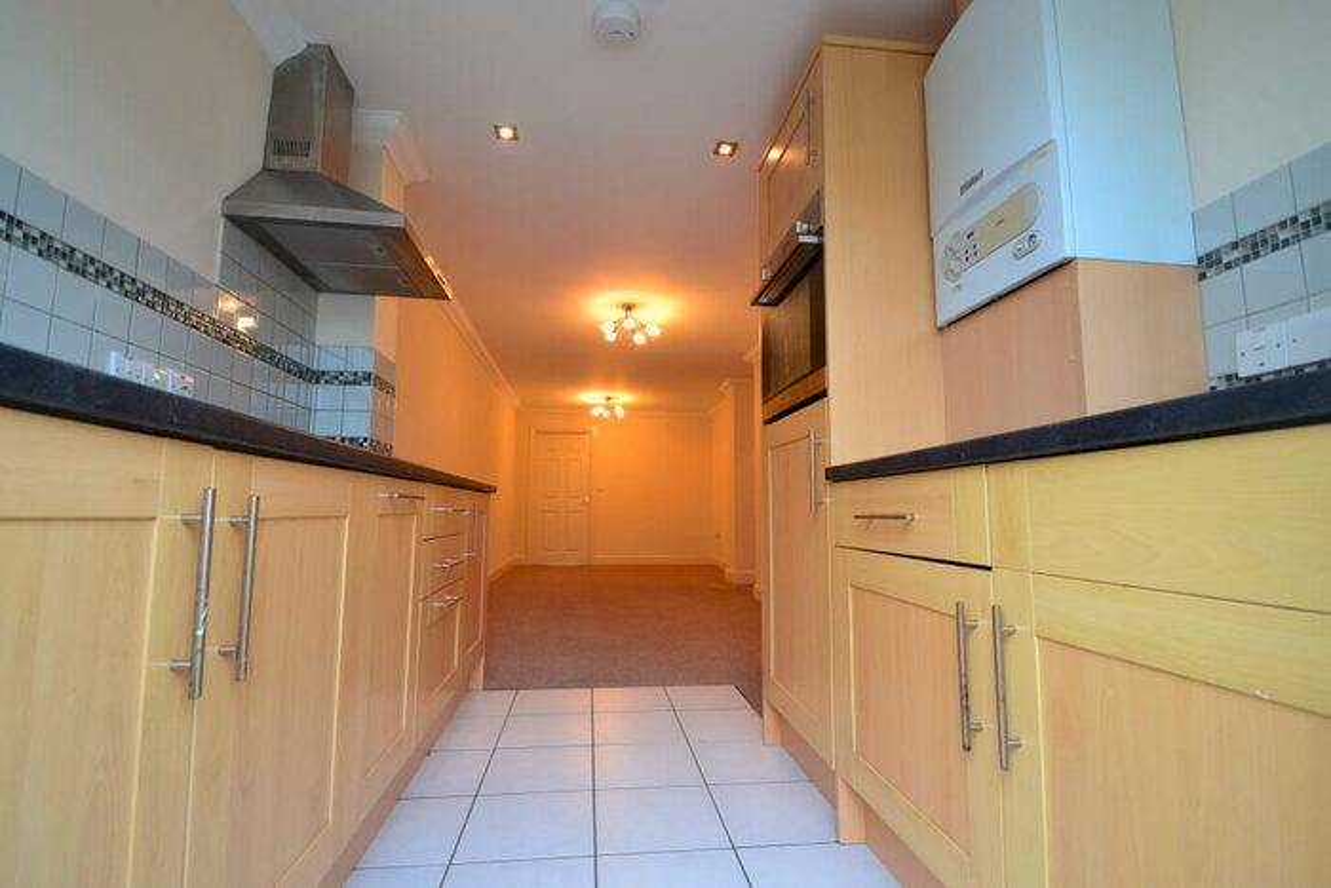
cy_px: 444
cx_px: 666
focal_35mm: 15
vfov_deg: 77.4
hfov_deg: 100.4
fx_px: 555
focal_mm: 10
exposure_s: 1/60
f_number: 5.6
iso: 800
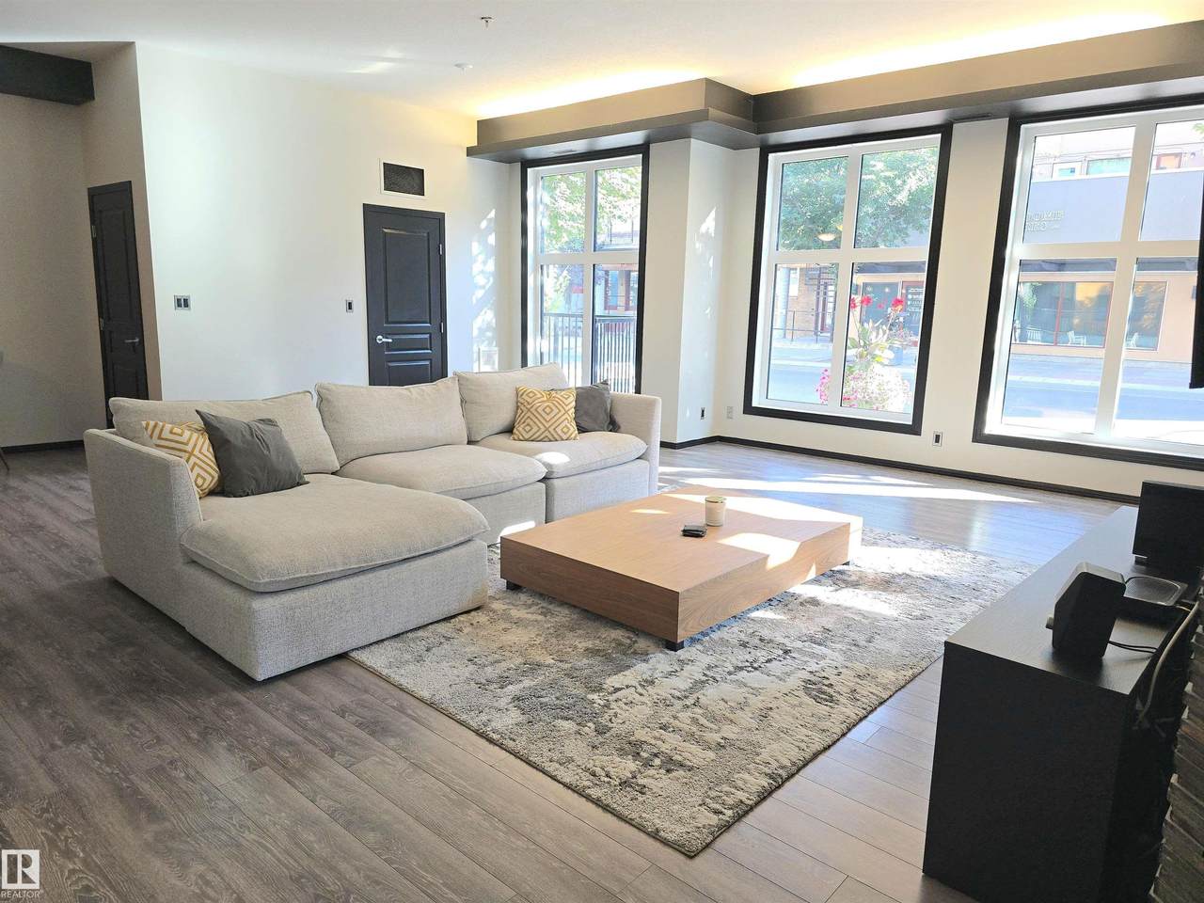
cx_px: 602
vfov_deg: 58.9
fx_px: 800
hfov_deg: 73.9
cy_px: 452
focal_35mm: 23
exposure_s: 1/120
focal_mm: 6.3
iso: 125
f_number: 1.7
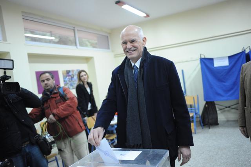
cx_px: 126
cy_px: 84
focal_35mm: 32
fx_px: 223
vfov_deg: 41.1
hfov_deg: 58.7
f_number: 2.8
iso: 1600
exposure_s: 1/160
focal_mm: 32
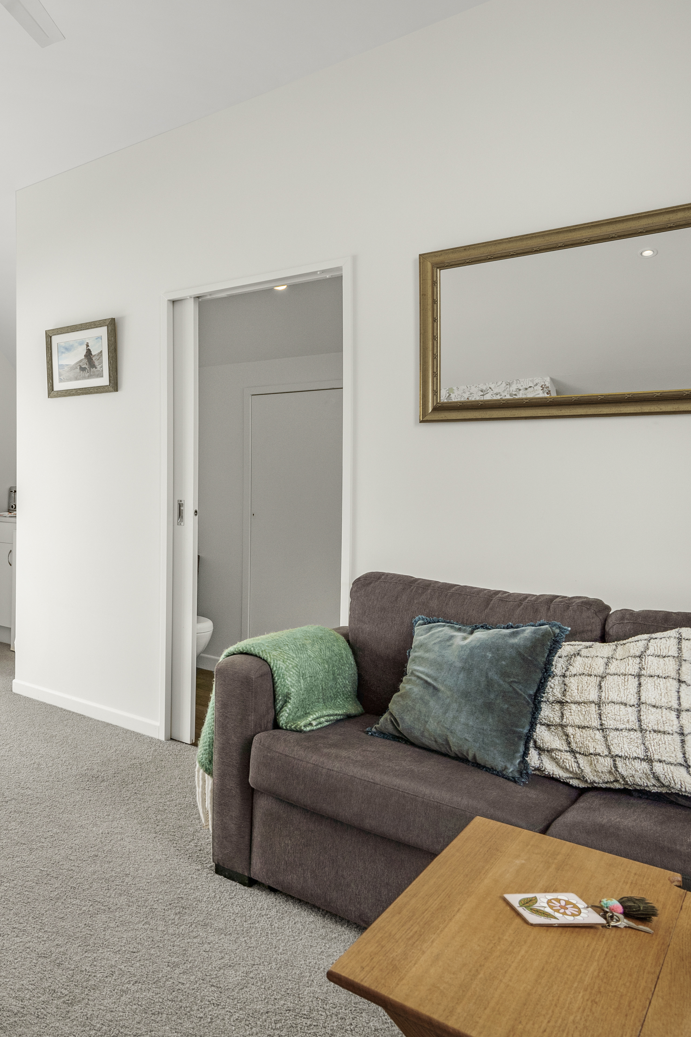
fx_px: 720
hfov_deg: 40.7
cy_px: 504
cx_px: -78
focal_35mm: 25
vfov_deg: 71.5
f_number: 8
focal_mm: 16
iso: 100
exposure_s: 1/125
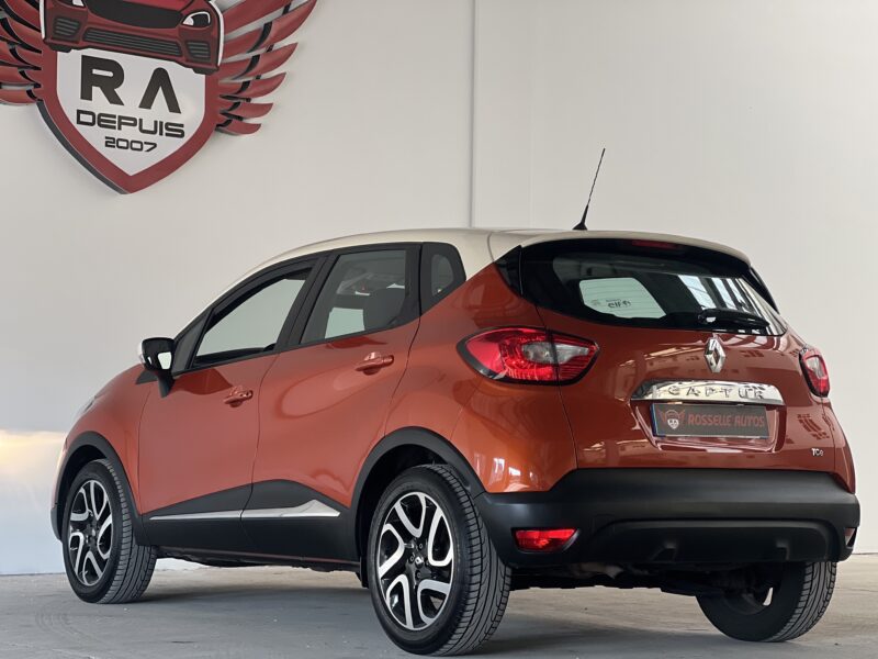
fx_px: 1953
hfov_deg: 25.3
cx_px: 439
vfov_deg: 19.1
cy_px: 330
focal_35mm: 77
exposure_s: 1/121
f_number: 2.8
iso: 100
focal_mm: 9
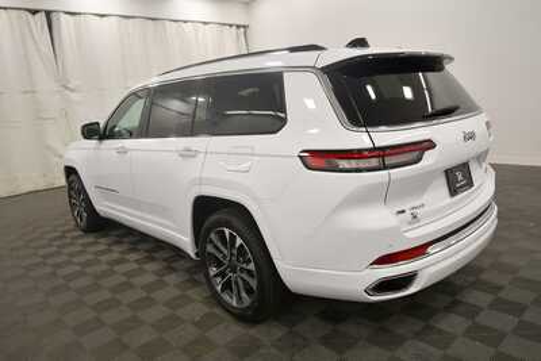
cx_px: 270
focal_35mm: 25
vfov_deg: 51.3
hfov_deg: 71.5
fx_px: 376
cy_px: 180
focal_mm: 17
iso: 720
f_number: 5.3
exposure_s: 1/250
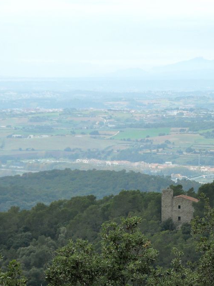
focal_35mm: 153
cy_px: 143
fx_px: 1262
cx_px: 180
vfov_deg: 12.9
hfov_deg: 9.7
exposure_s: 1/1000
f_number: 8
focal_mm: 70
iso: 1600
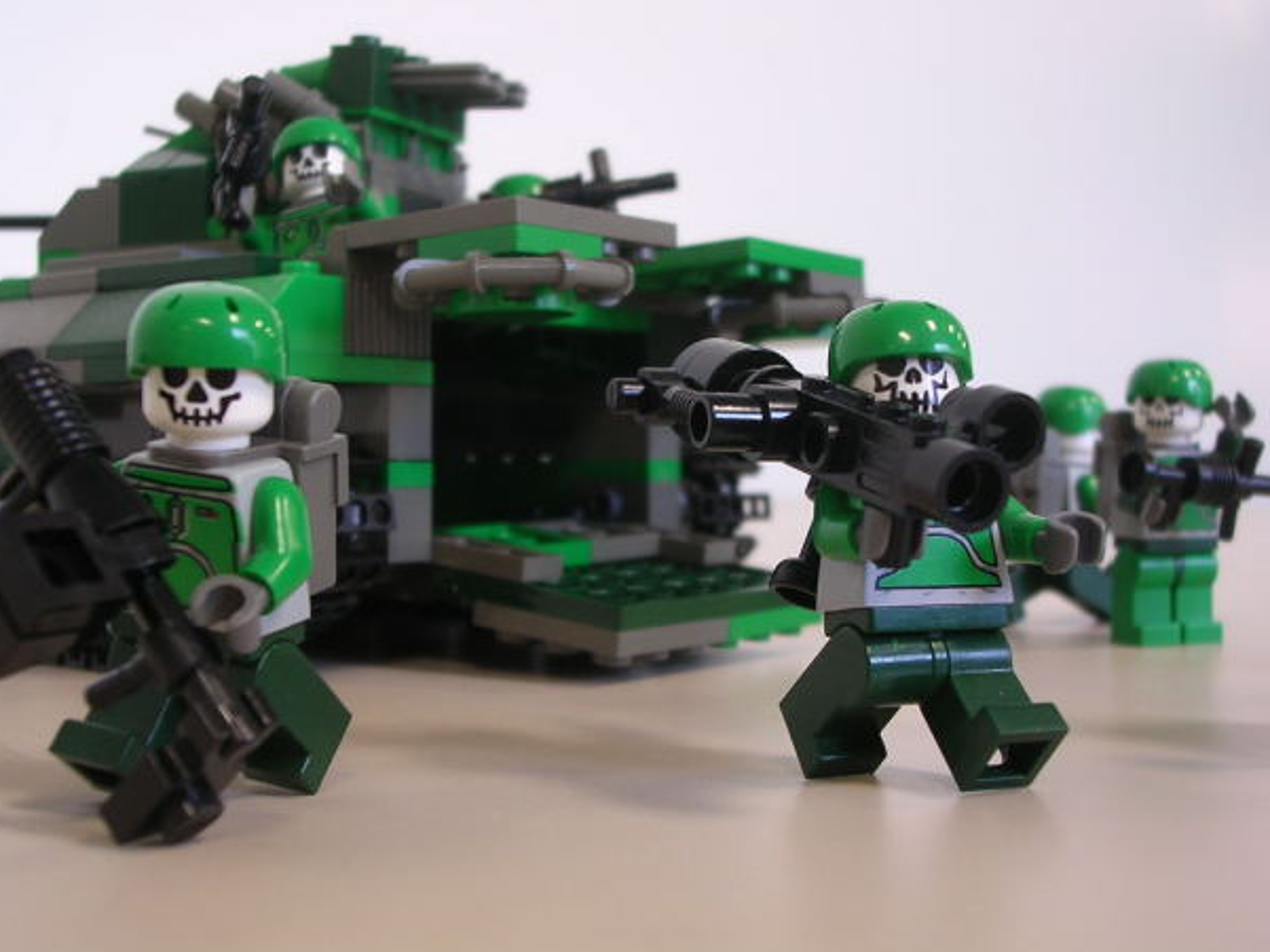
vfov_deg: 29.7
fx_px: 1798
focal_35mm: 49
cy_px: 458
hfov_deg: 38.9
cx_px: 628
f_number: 3
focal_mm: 7.1
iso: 112
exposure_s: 1/3.6
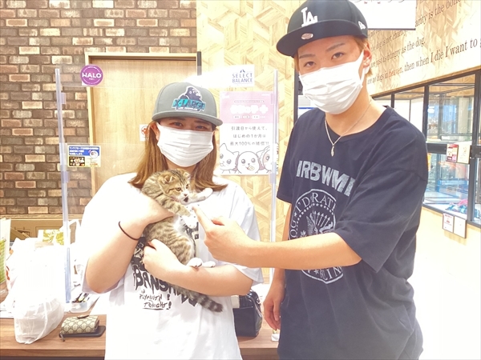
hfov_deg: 58.4
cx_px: 240
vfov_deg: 45.4
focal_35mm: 31
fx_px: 431
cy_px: 180
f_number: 2.4
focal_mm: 3.3
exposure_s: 1/50
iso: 200
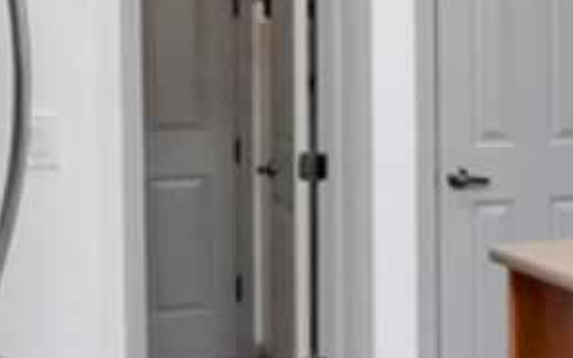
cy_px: 104
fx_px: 1188
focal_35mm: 76
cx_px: 902
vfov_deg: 17.1
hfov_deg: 21.7
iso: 1000
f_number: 11
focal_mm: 11.5
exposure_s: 1/20
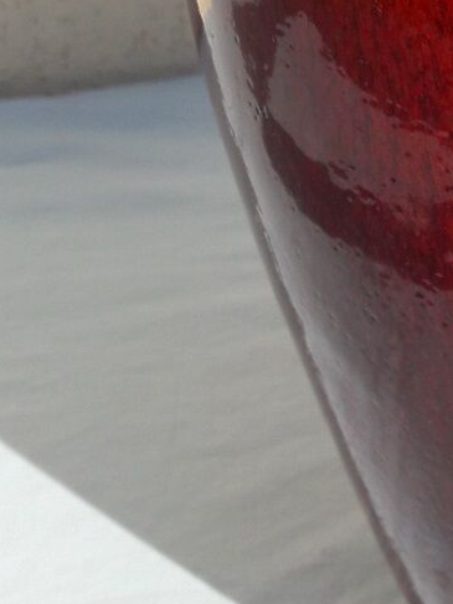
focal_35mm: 95
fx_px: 1658
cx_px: 683
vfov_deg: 19.8
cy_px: -61
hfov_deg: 14.5
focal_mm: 3.7
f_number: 1.9
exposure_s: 1/1792
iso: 40
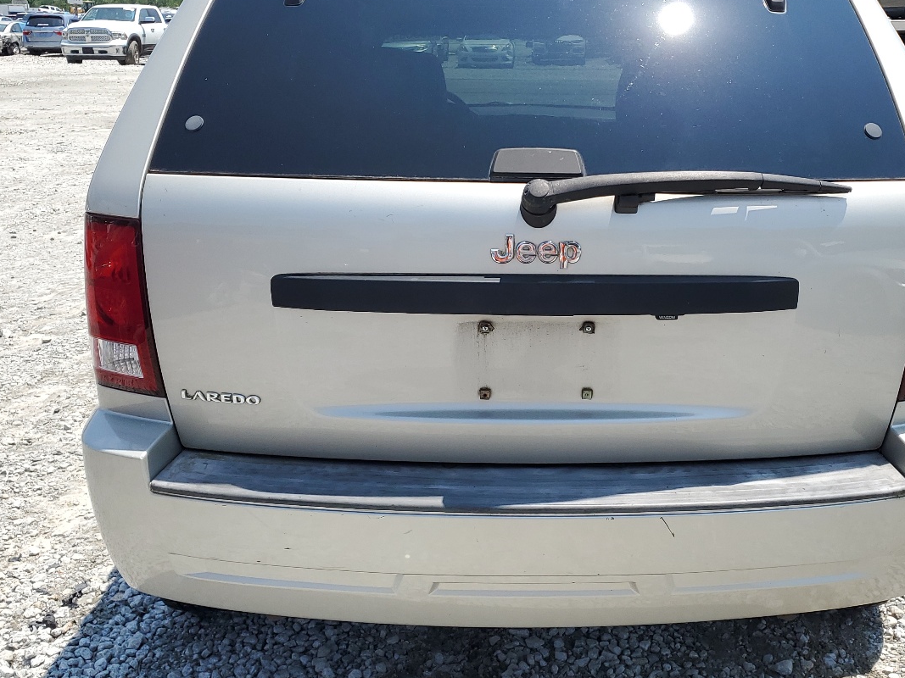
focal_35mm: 39
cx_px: 554
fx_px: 1020
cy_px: 306
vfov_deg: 36.8
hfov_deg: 47.5
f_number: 1.5
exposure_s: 1/2500
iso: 50
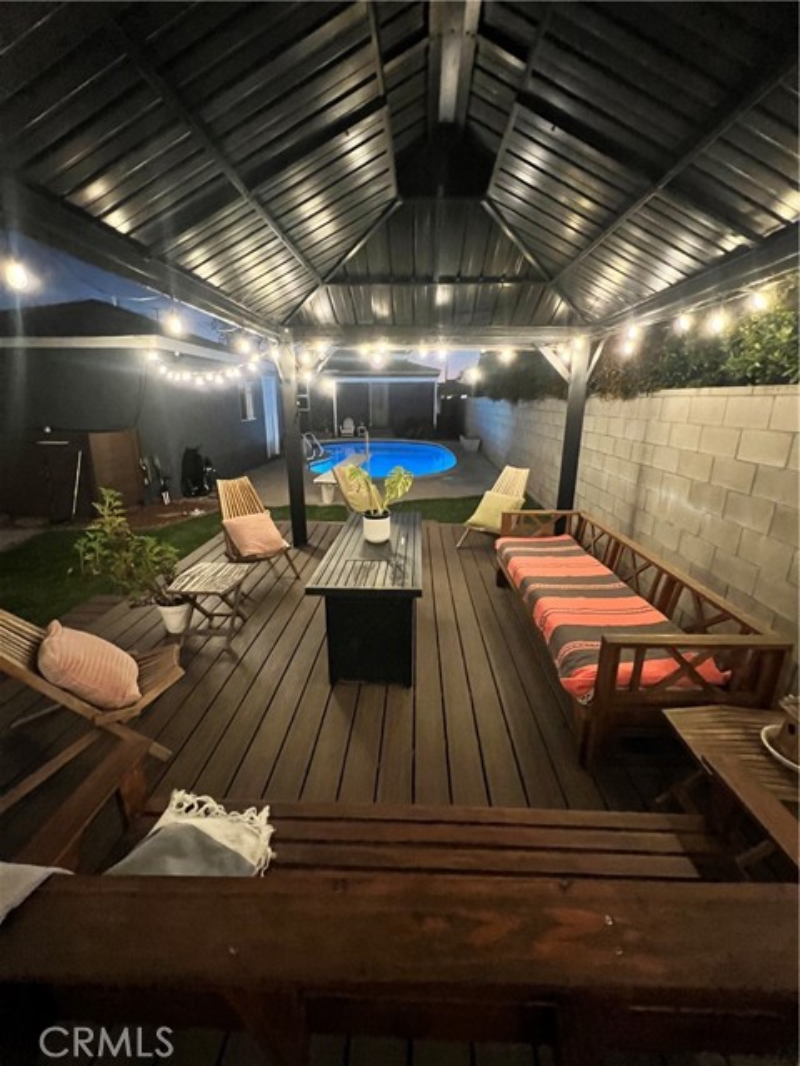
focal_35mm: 13
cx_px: 400
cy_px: 533
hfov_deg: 89.9
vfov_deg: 106.2
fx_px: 401
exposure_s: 1/30
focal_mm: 1.57
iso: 1250
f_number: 1.8
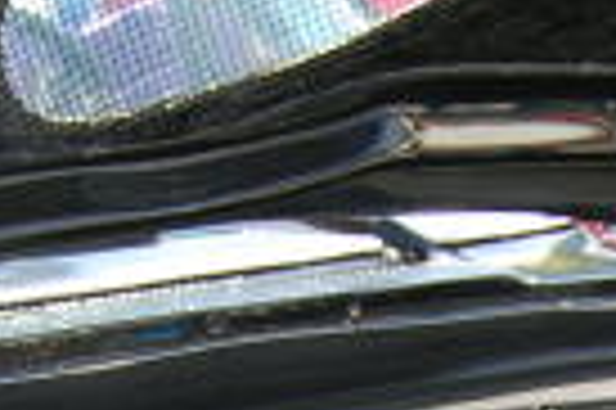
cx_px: 351
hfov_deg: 9.2
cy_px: 908
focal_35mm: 225
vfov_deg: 5.9
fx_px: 3845
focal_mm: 32
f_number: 5.6
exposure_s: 1/125
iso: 280
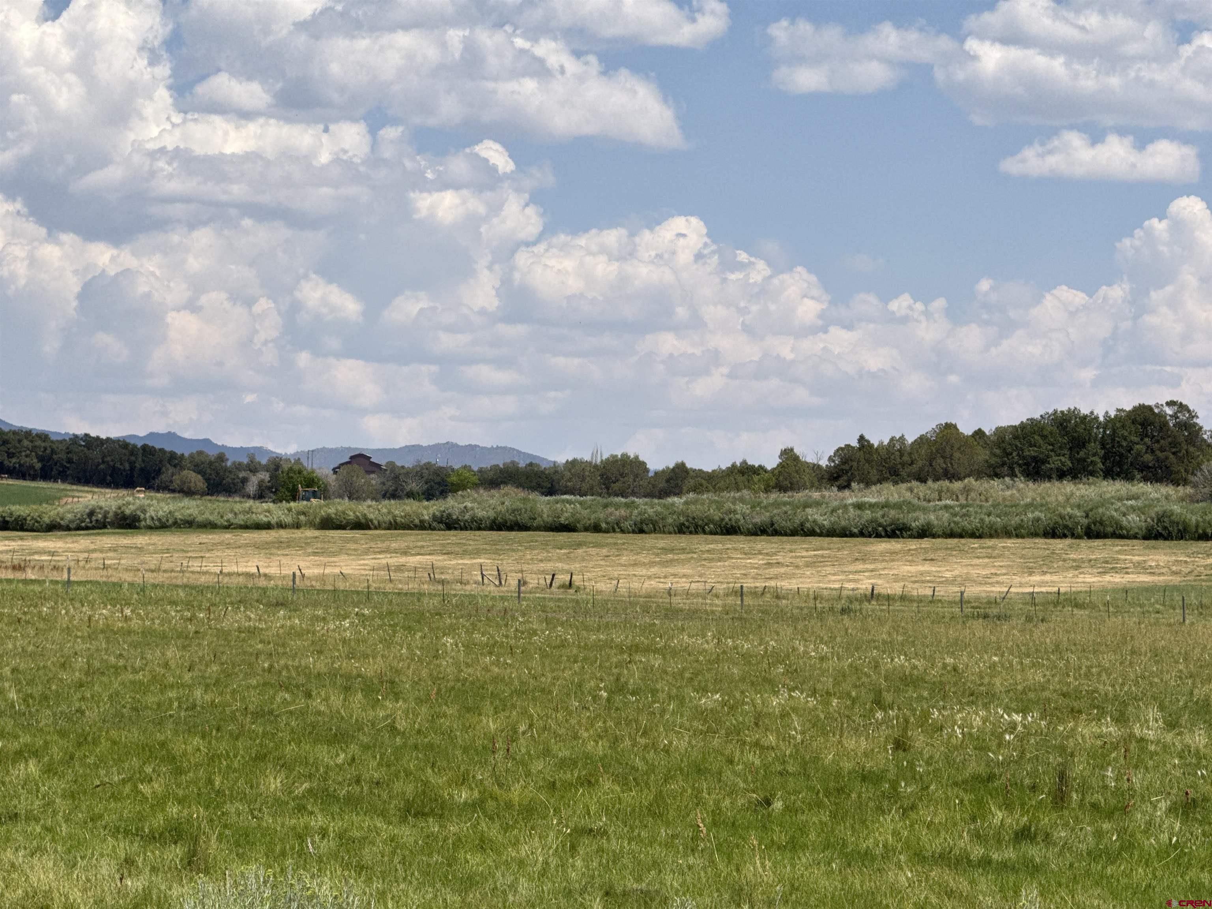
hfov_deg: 16.4
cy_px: 454
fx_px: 4202
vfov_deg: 12.3
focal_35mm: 120
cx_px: 606
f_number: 2.8
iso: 50
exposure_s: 1/2525
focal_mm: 15.66
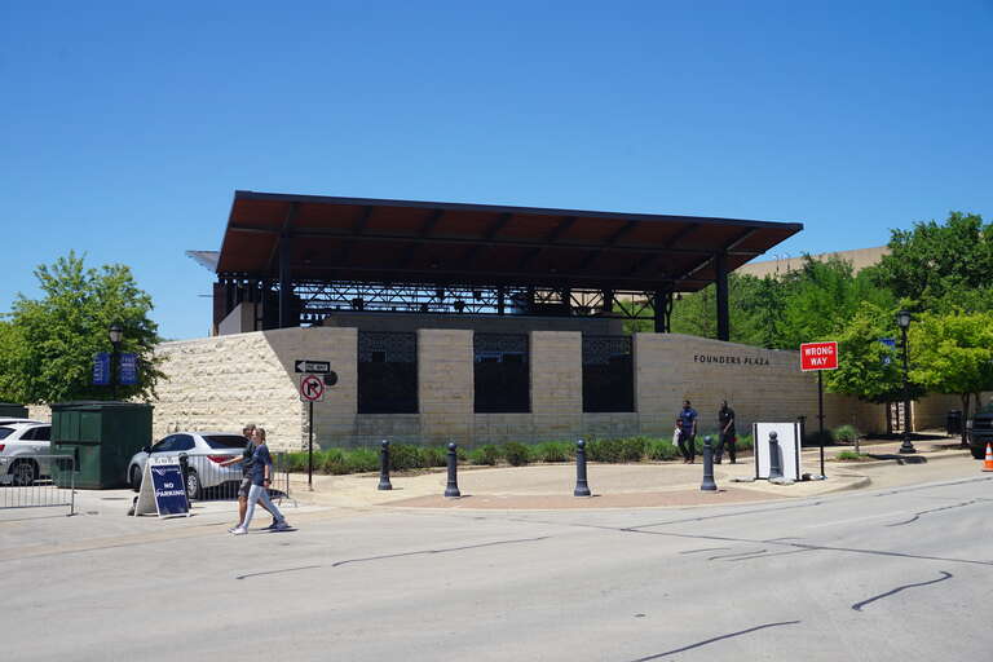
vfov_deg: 33.0
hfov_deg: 47.9
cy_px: 331
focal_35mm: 40
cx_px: 496
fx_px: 1117
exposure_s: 1/160
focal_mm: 27
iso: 100
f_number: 11
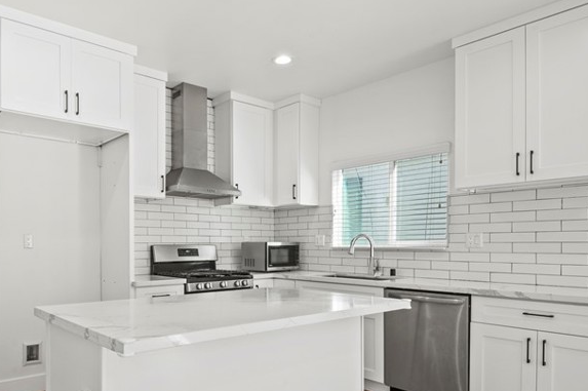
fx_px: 408
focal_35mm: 25
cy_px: 247
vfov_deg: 50.6
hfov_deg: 70.2
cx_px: 215
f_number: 10
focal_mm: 14
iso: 400
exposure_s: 1/6
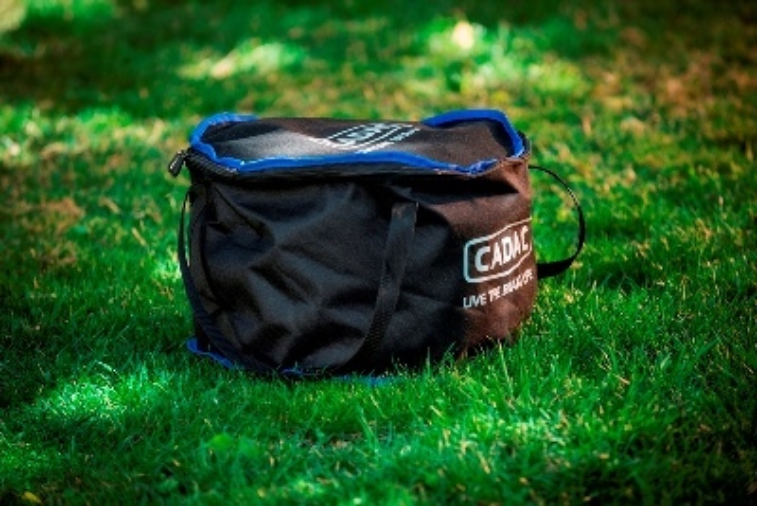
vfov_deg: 6.9
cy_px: 253
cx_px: 378
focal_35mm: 200
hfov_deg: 10.3
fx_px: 4207
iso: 200
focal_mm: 200
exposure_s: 1/200
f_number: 4.5
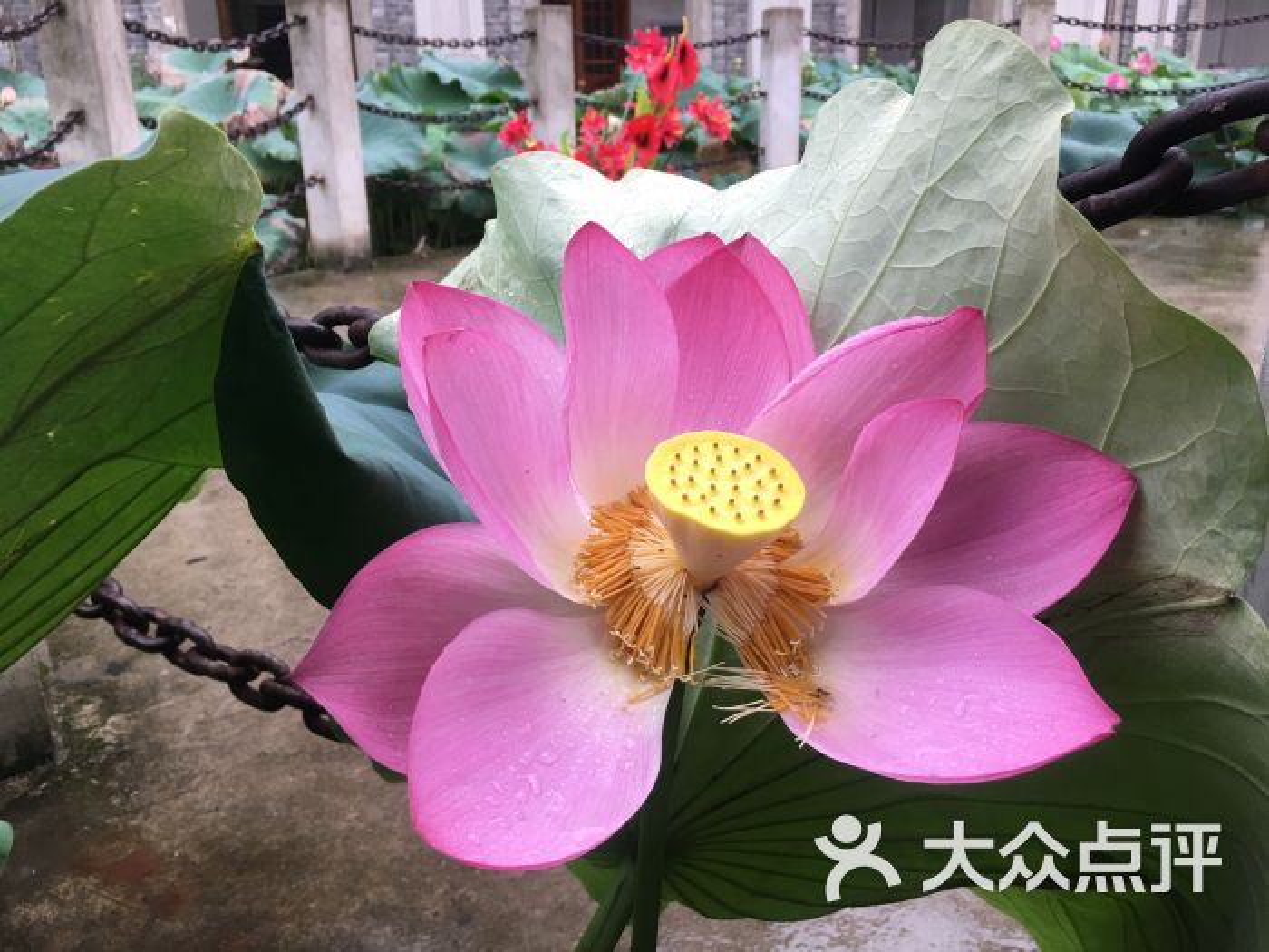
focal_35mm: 29
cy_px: 476
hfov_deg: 61.7
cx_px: 634
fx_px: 1063
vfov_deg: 48.2
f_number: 2.2
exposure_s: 1/33
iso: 25
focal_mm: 4.15
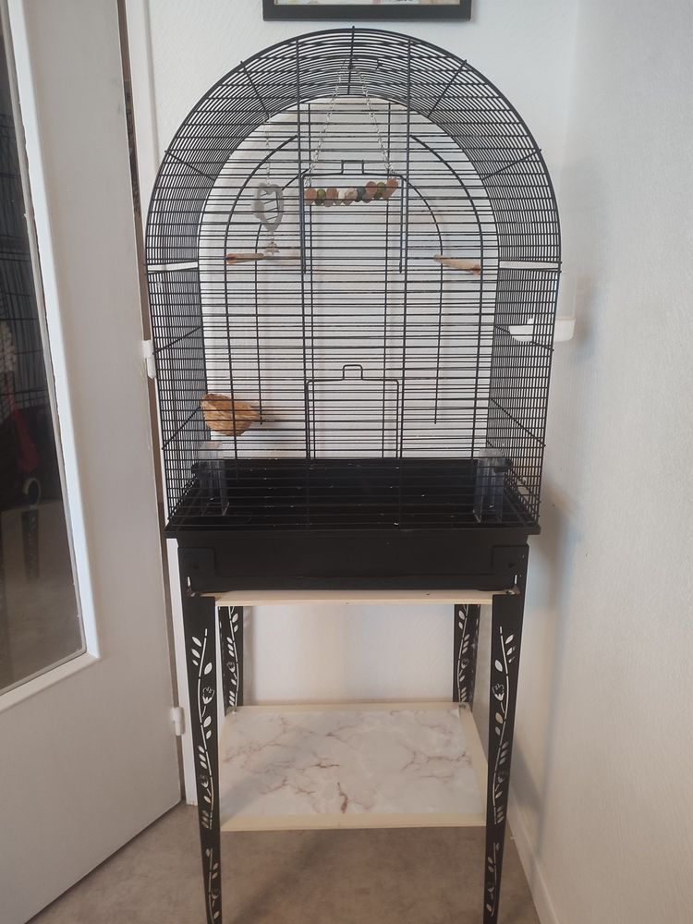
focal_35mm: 24
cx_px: 346
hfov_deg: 56.8
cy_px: 462
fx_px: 641
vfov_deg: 71.6
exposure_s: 1/25
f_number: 1.89
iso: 873
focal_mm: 5.89
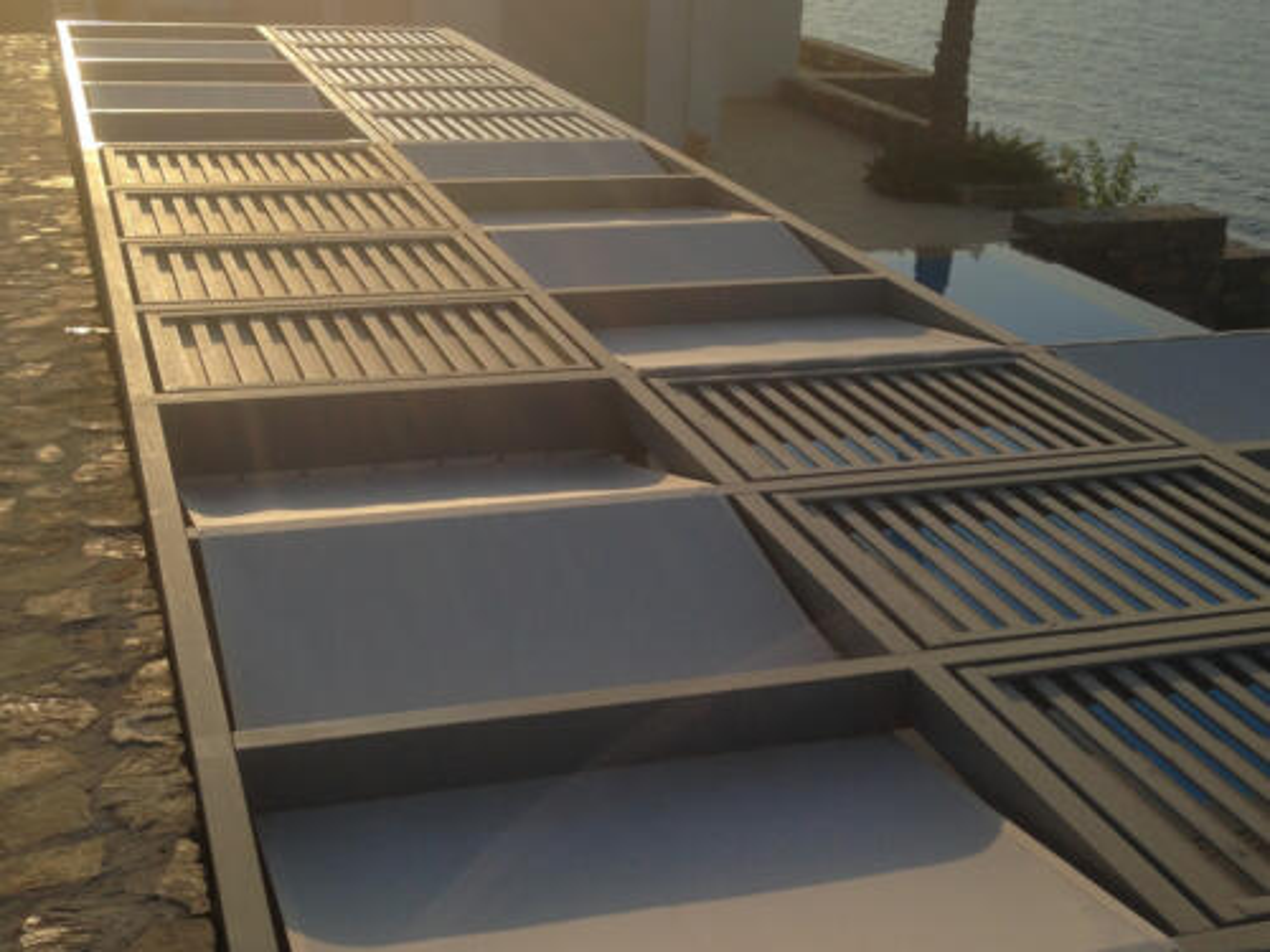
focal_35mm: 33
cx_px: 635
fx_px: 1211
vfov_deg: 42.9
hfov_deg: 55.4
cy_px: 476
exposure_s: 1/1506
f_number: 2.4
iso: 50
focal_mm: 4.12
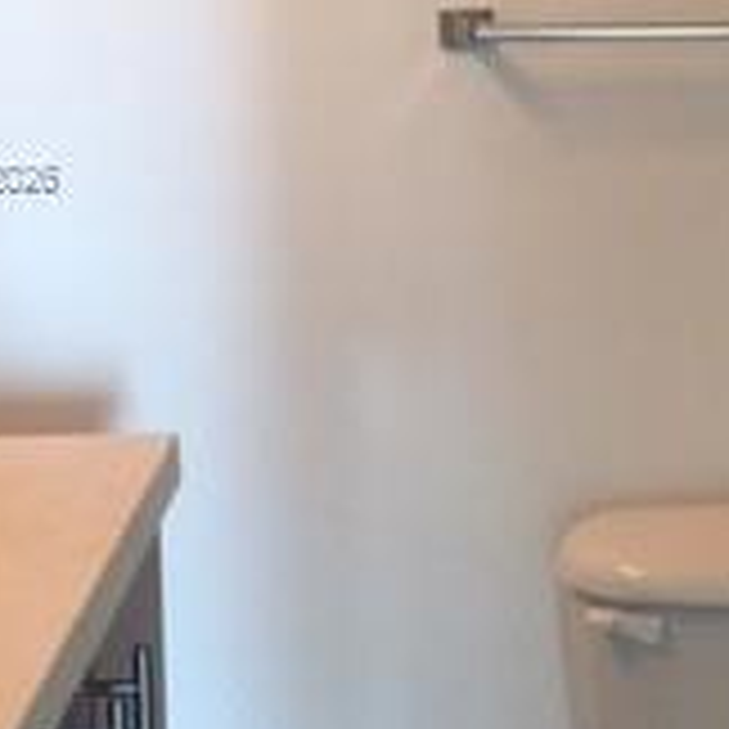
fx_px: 2406
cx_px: 684
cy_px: 176
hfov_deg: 16.9
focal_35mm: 101
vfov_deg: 17.1
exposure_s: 1/30
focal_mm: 4.15
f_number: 2.2
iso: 80
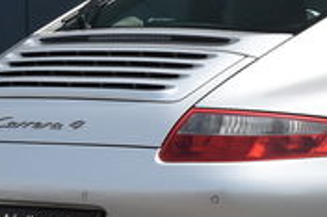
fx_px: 2378
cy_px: -58
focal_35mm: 262
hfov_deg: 7.8
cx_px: 359
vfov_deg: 5.2
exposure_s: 1/500
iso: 180
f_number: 8
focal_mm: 40
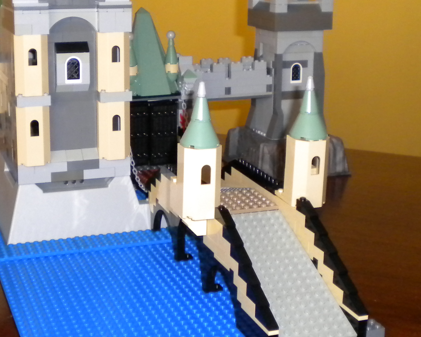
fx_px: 798
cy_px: 115
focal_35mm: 64
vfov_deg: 23.8
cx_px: 167
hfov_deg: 29.5
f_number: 3.1
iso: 400
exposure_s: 1/30
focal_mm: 6.3
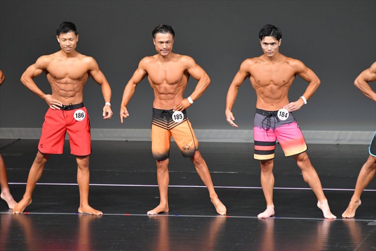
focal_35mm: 315
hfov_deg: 6.5
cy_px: 126
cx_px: 188
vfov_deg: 4.4
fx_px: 3288
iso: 5000
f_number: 5.6
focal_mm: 210
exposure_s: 1/400
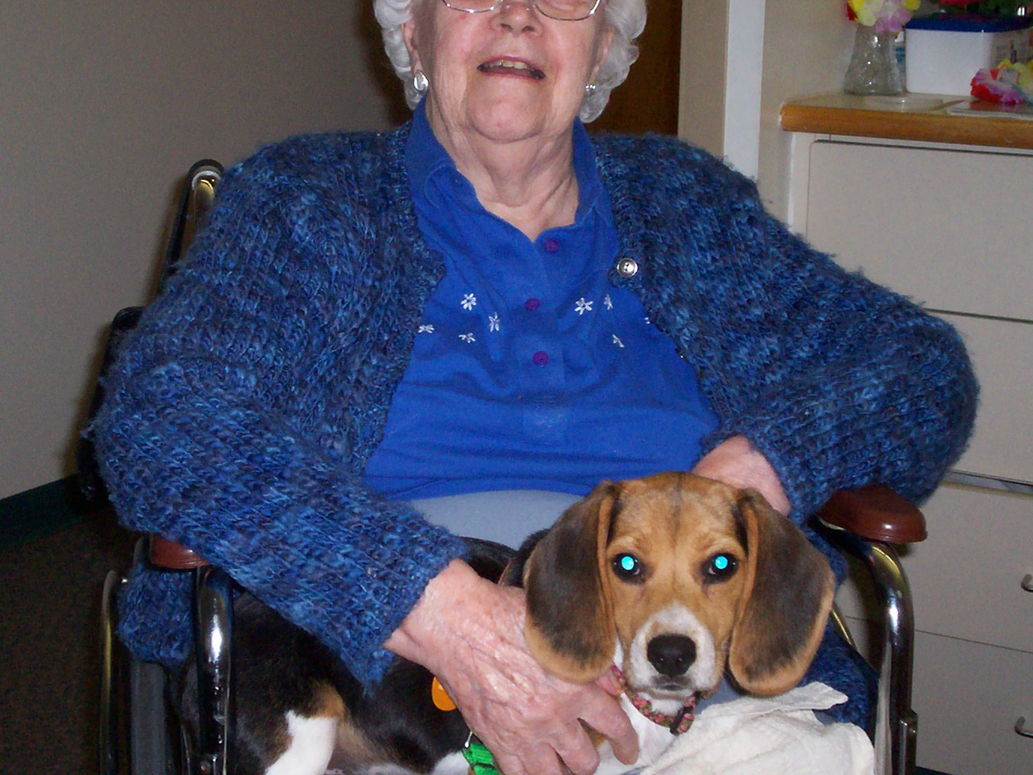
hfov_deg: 32.2
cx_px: 463
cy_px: 319
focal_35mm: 60
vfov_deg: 24.4
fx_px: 1791
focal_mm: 5.9
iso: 140
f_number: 4.5
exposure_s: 1/64
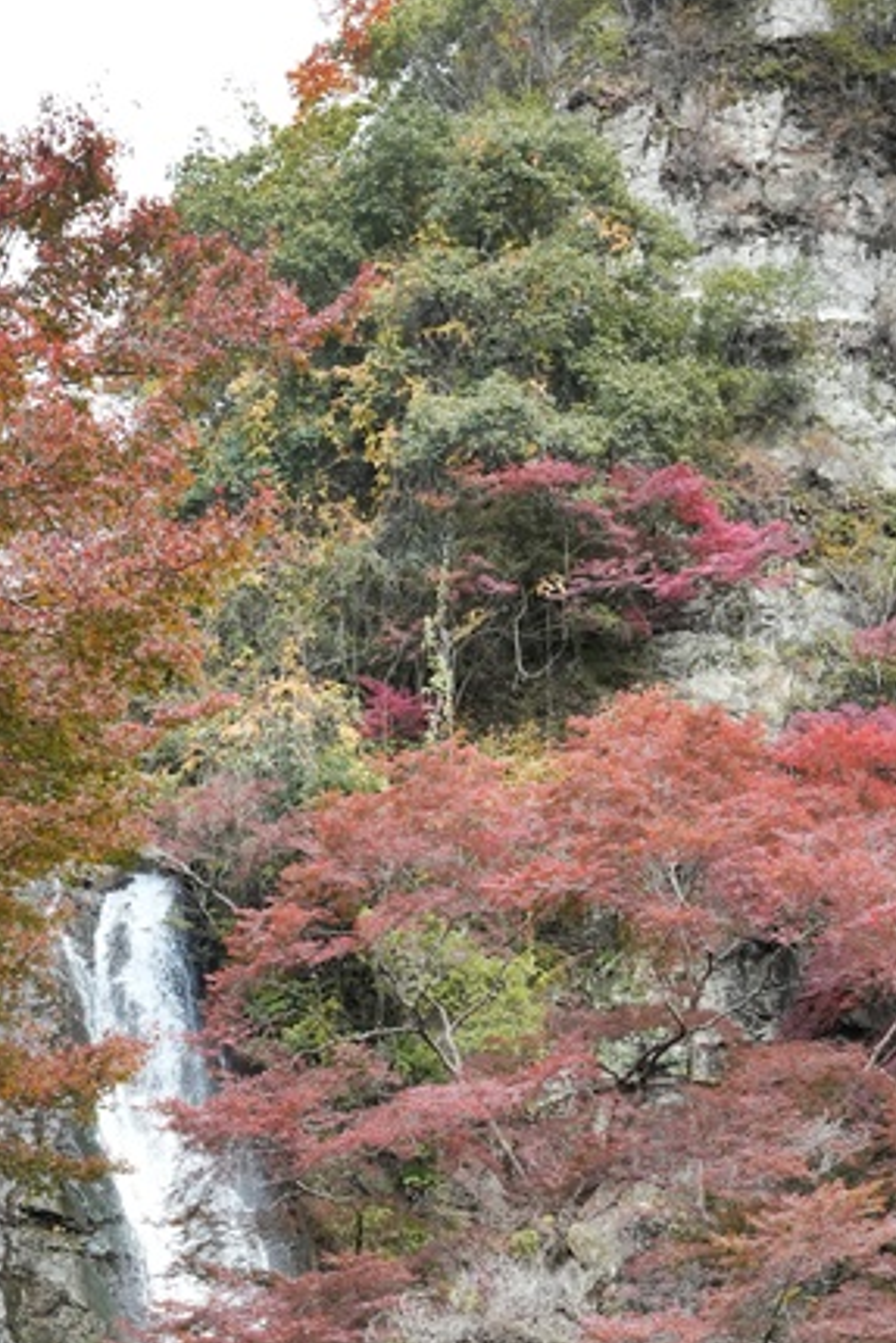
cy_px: 1562
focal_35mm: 83
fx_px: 3084
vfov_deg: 22.8
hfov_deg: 16.5
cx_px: 376
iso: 2500
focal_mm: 34.7
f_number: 8
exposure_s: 1/400
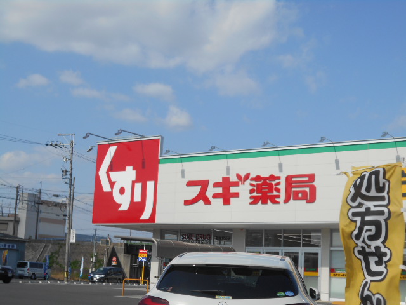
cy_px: 152
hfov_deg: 33.2
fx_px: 680
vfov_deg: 25.2
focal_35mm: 58
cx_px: 203
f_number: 4.9
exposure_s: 1/800
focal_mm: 10
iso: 80
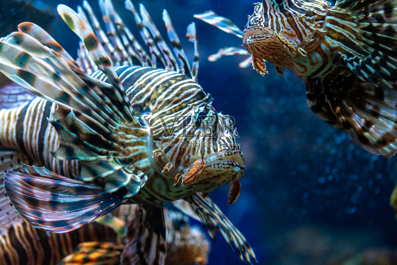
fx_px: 993
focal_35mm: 90
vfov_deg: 15.2
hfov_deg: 22.6
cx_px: 198
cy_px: 132
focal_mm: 60
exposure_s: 1/100
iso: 800
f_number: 2.8
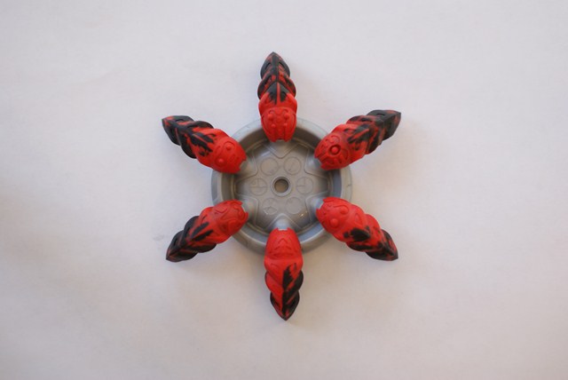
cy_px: 190
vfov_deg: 18.2
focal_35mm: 75
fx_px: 1184
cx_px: 284
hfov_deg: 27.0
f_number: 2
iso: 100
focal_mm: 50
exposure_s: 1/80
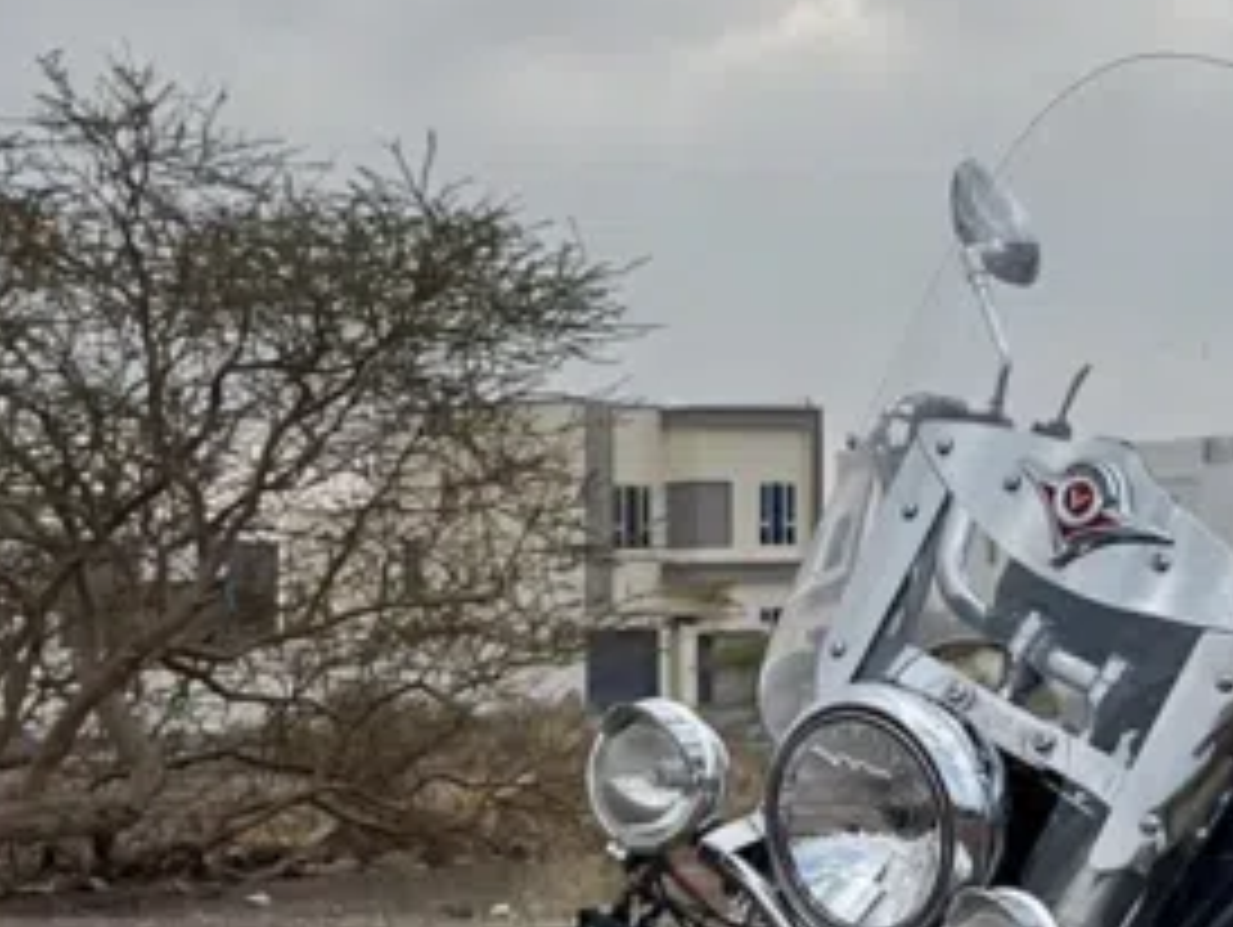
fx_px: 2995
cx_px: 1354
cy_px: 684
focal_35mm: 84
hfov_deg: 22.0
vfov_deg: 17.5
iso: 64
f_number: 1.78
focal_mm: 6.76
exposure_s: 1/5618
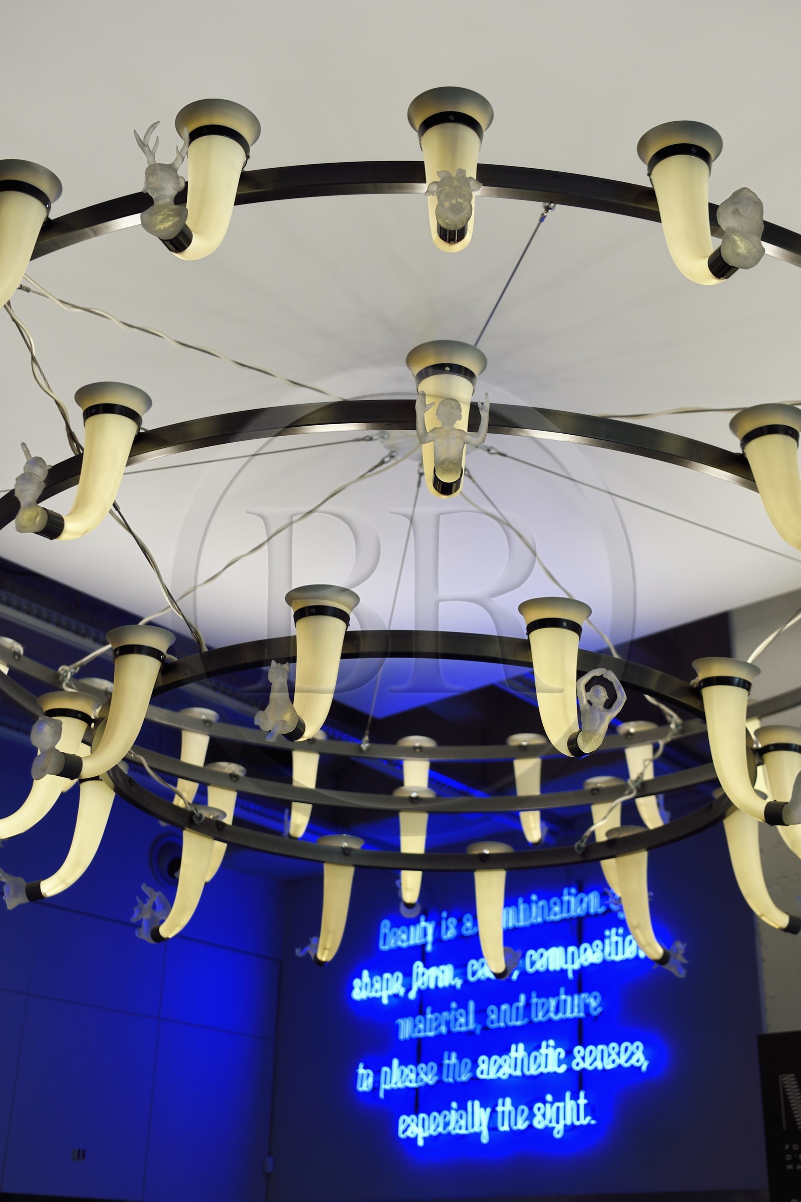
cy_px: 601
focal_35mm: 38
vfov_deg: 50.7
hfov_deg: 35.1
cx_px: 400
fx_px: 1268
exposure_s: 1/250
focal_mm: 38
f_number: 2.8
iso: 200
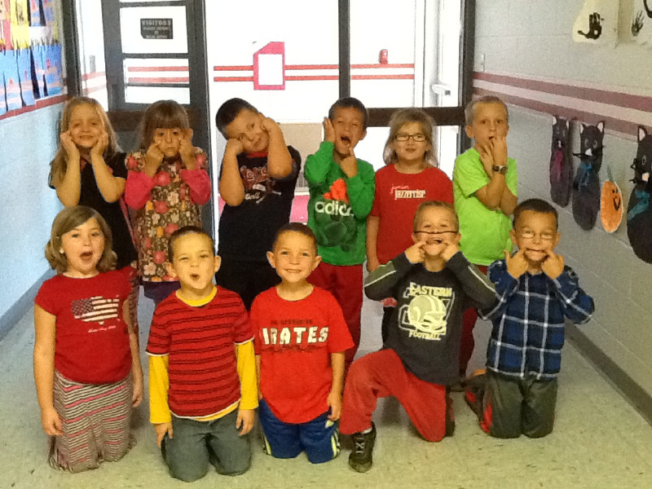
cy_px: 244
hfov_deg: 42.9
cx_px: 326
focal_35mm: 44
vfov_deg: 32.9
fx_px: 829
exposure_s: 1/30
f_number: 2.4
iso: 400
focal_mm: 2.03
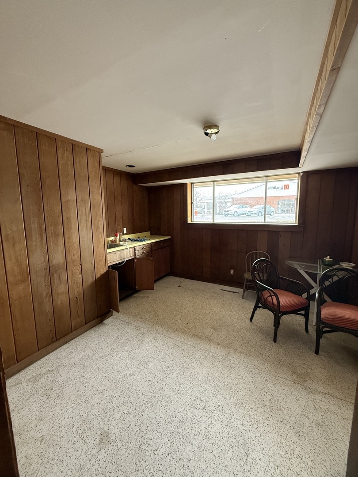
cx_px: 179
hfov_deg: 85.7
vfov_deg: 102.1
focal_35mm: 14
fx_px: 193
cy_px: 238
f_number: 2.2
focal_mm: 2.22
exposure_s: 1/60
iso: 500
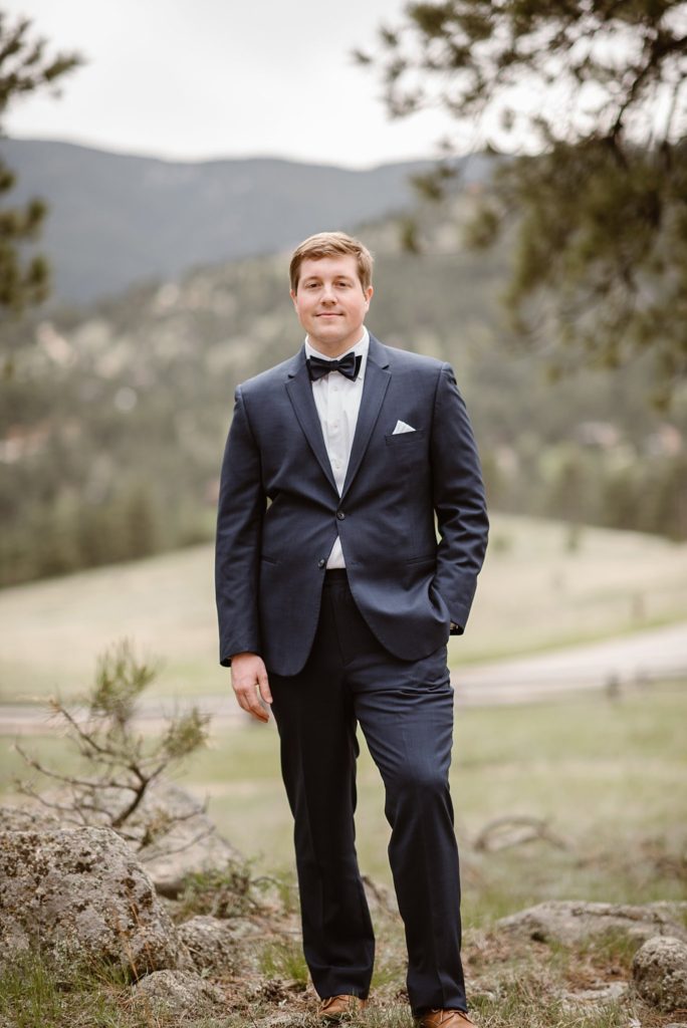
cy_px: 514
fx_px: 2430
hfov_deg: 16.1
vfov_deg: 23.9
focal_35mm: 85
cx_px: 344
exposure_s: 1/2000
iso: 200
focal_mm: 85
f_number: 1.8
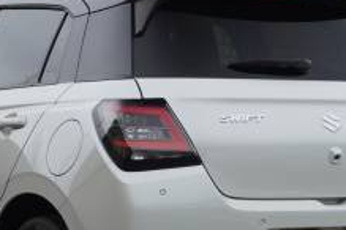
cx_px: 147
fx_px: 1768
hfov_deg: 11.2
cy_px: 142
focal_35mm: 184
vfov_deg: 7.5
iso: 400
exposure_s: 1/160
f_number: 5.6
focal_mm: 42
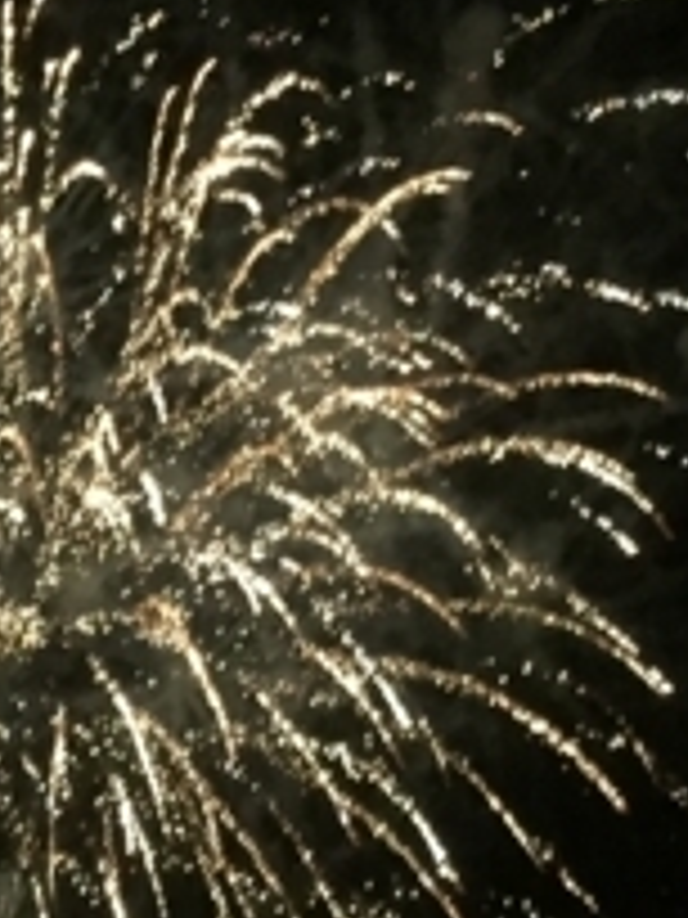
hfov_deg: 12.9
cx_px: 36
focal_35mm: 114
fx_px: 3021
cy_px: 765
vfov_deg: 17.1
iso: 640
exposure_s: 1/15
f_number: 2.2
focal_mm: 4.15
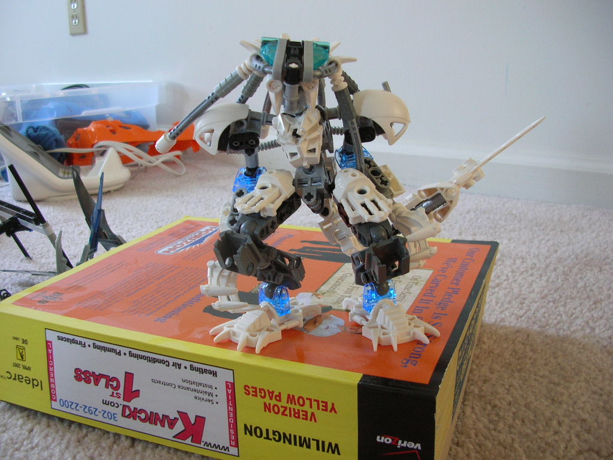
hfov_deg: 52.6
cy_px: 230
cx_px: 306
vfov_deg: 40.7
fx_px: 620
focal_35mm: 35
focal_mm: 5.8
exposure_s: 1/5.9
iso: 82
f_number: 2.8
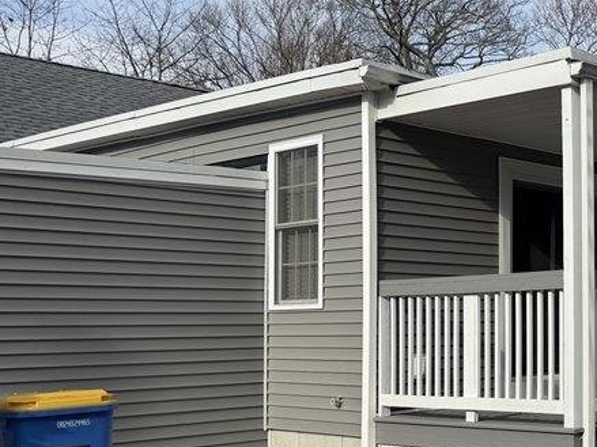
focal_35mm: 56
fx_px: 966
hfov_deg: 30.5
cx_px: 665
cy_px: 279
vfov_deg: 26.0
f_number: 1.78
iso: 80
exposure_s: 1/5319
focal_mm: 6.76
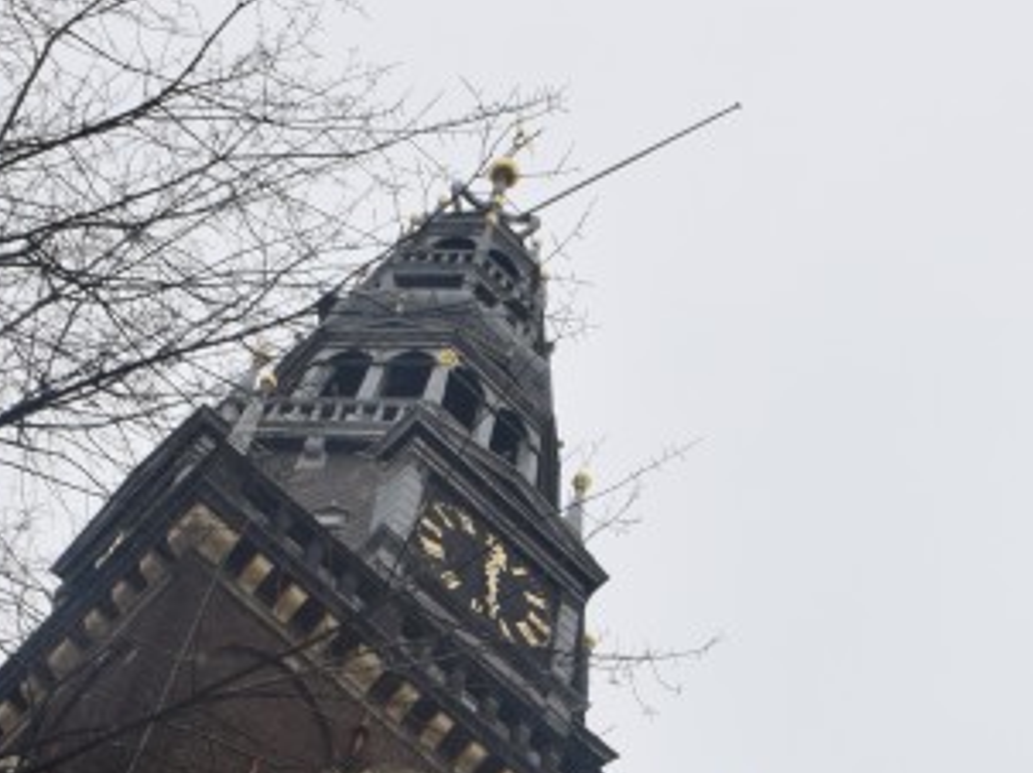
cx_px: 770
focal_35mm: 88
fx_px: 2624
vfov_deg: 15.5
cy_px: 1156
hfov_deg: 22.1
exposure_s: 1/250
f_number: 8
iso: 400
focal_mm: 18
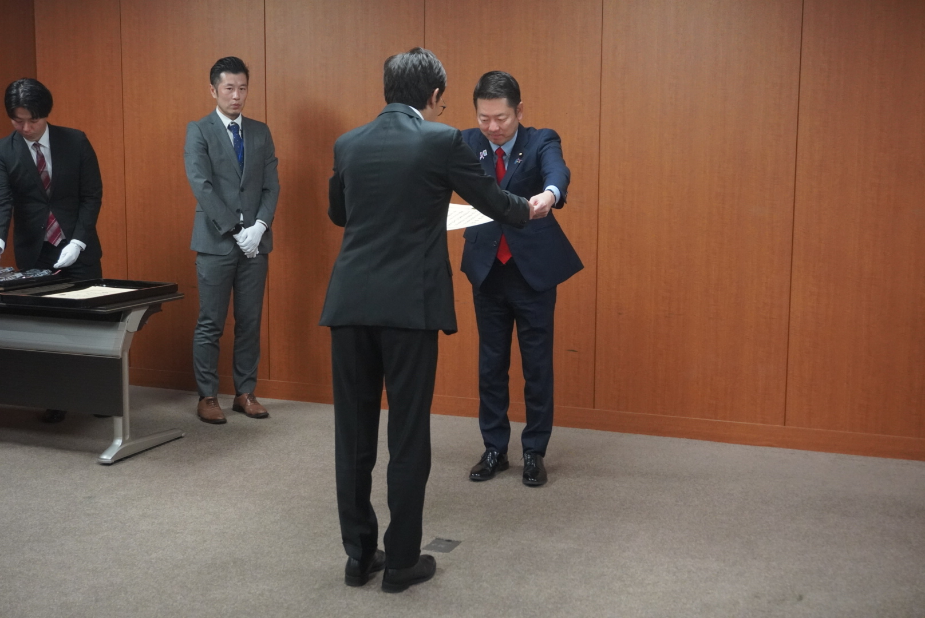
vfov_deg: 29.0
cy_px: 309
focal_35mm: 46
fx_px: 1196
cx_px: 462
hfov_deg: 42.3
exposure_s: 1/160
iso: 4000
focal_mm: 31
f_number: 5
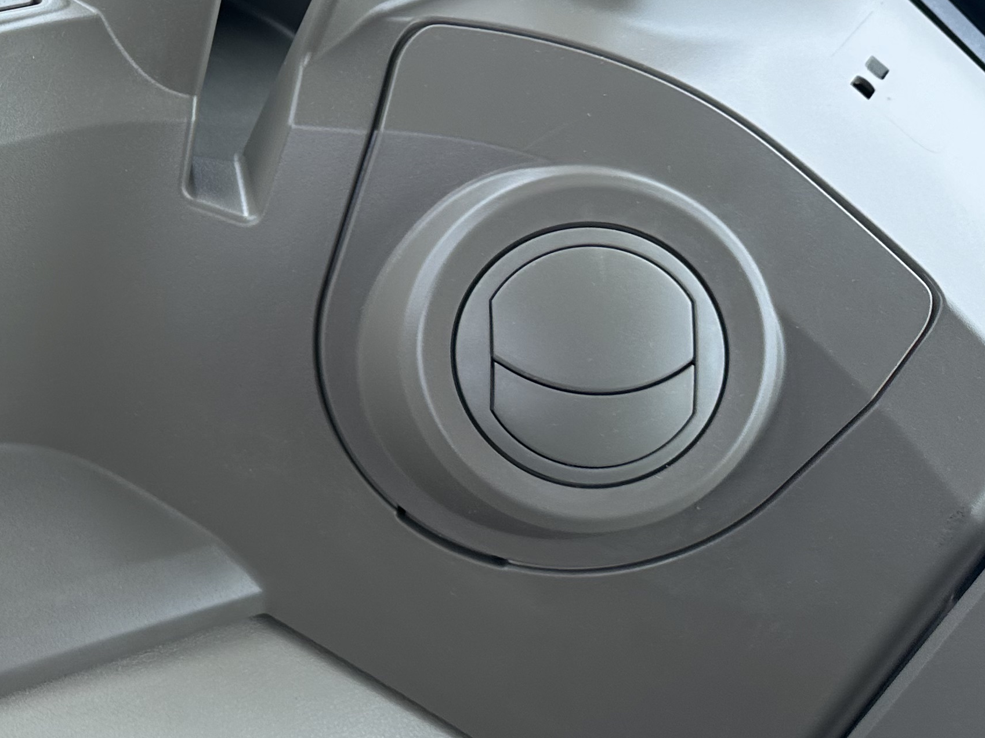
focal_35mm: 57
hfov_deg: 30.3
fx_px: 1622
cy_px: 143
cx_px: -95
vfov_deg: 25.2
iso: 80
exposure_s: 1/121
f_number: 1.78
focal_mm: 6.86
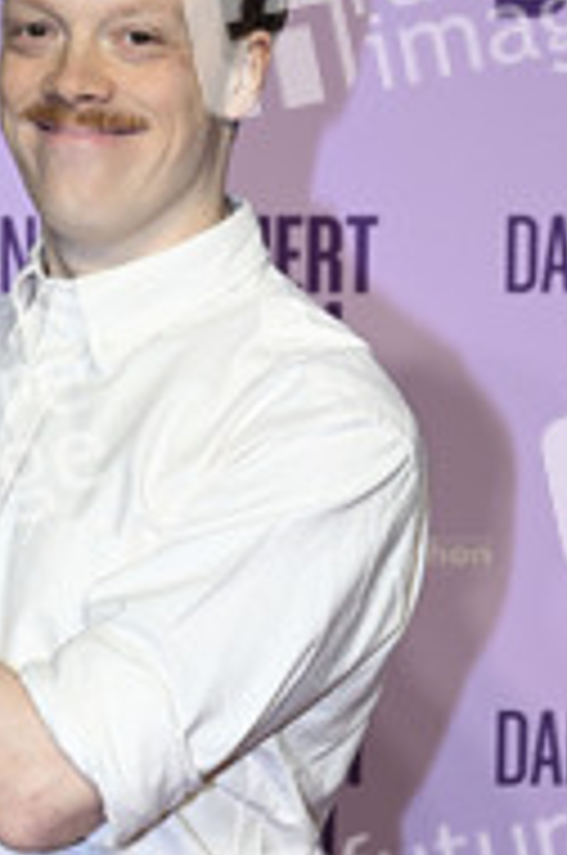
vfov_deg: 20.0
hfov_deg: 13.3
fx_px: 2395
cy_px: 688
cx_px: 4
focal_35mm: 101
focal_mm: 48
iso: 800
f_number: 4.5
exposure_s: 1/200
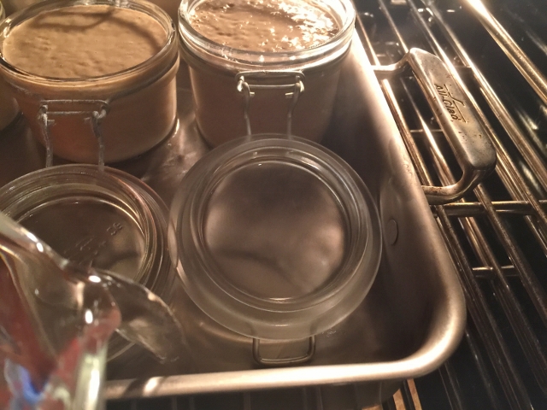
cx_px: 274
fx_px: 458
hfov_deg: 61.7
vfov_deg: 48.2
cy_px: 205
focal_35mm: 29
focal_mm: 4.15
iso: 100
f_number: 2.2
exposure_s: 1/10
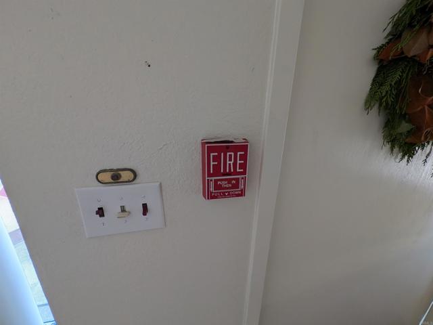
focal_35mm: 13
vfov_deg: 89.9
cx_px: 216
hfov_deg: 106.2
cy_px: 162
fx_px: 163
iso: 107
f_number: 2.2
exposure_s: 1/43.9
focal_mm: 1.54
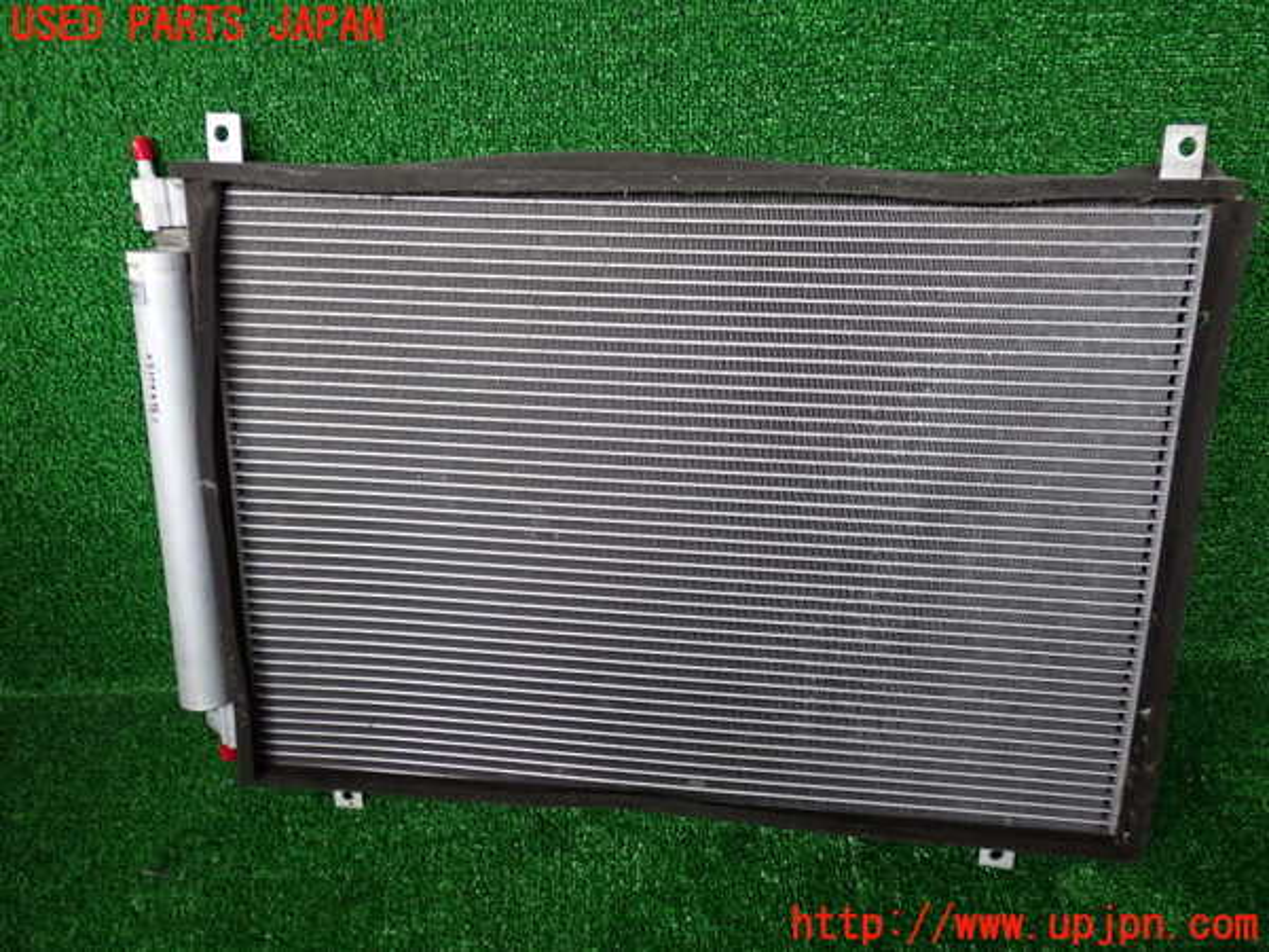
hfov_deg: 60.0
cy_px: 476
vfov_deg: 46.8
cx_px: 634
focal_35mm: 30
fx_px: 1100
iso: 400
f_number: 2.3
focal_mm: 5.4
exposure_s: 1/30
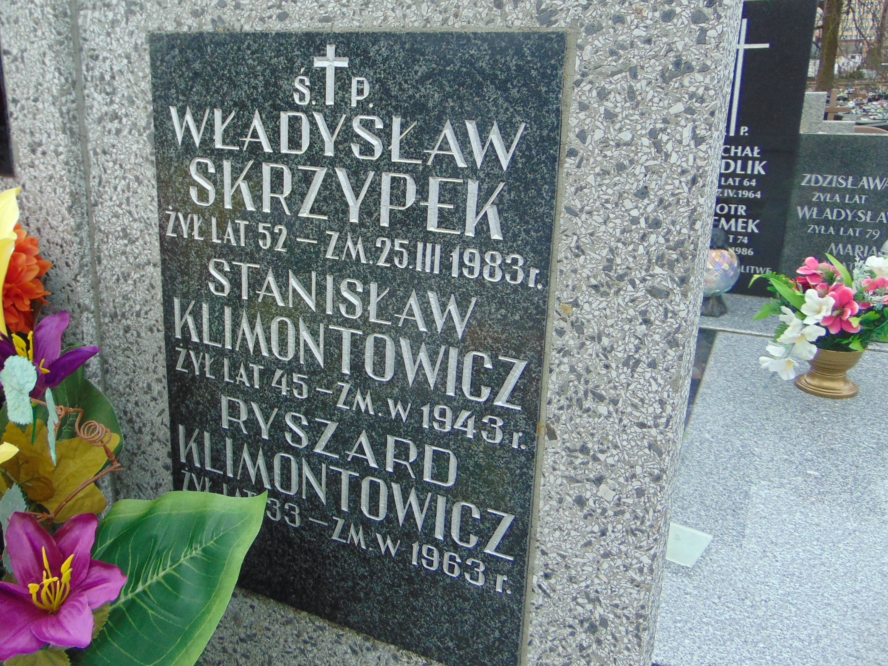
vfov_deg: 45.4
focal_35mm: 31
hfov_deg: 57.8
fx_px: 795
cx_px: 345
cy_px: 302
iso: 80
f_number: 3
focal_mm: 4.5
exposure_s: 1/160
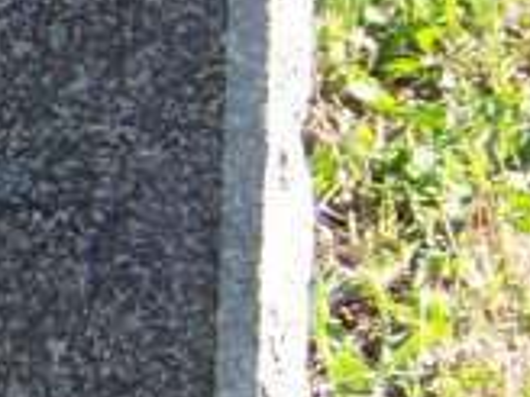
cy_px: 136
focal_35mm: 264
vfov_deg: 5.6
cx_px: -717
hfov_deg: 7.1
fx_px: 4042
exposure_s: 1/250
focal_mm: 5.85
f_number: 2.8
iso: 64
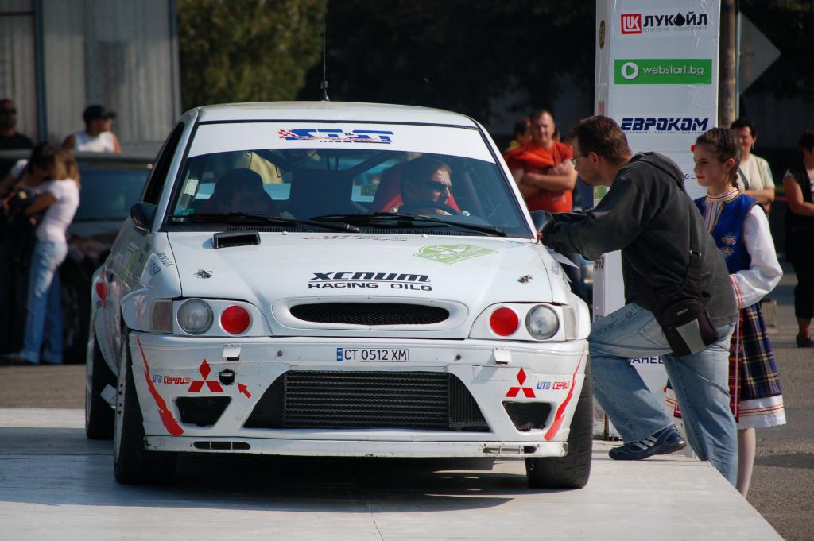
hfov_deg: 6.9
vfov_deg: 4.6
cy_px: 270
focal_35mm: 300
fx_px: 6778
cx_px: 407
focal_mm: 200
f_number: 5.6
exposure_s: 1/2000
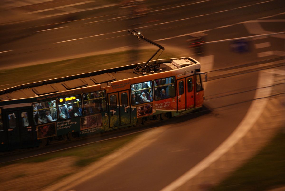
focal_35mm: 105
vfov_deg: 13.1
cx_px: 142
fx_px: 832
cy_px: 96
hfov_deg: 19.4
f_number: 4.5
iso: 400
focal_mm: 70
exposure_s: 1/6
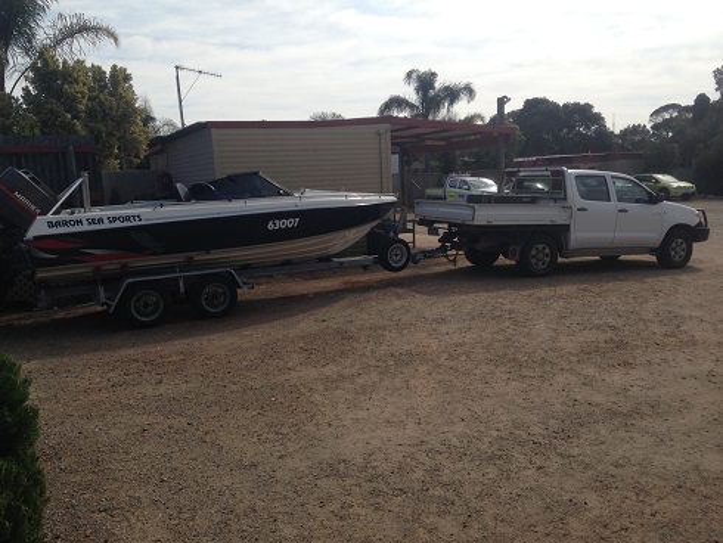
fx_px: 690
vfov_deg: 43.0
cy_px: 272
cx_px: 362
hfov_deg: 55.3
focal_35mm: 33
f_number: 2.4
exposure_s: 1/1869
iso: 50
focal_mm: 4.12
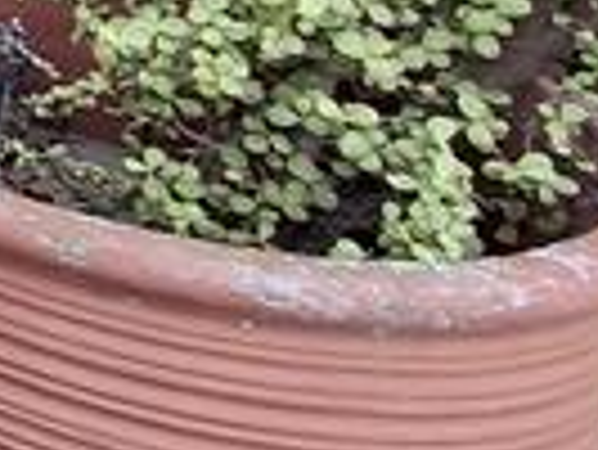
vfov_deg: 13.0
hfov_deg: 11.9
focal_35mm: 96
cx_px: -1138
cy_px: -500
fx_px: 1660
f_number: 2.2
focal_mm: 1.64
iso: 40
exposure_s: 1/306
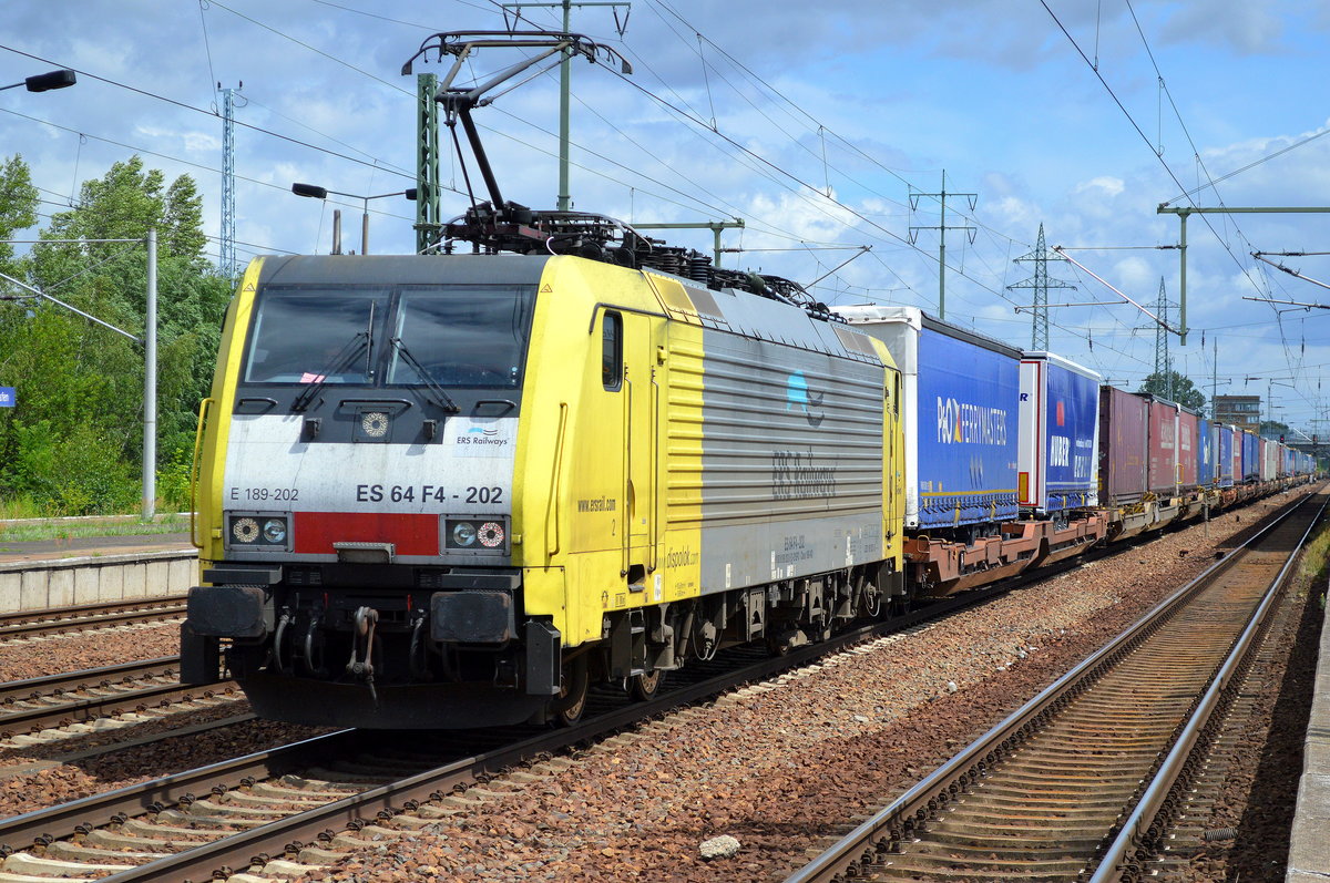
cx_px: 665
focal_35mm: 82
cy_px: 442
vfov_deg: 16.5
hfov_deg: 24.6
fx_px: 3044
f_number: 6.3
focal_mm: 55
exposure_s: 1/2000
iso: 400
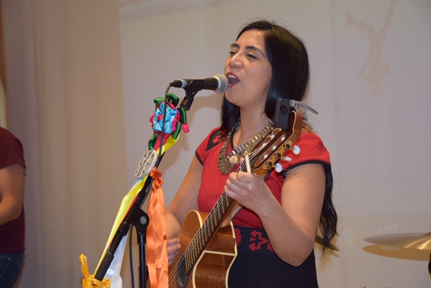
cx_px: 216
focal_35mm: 87
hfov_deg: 23.4
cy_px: 144
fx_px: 1043
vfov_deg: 15.7
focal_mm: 58
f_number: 5
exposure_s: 1/80
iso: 800
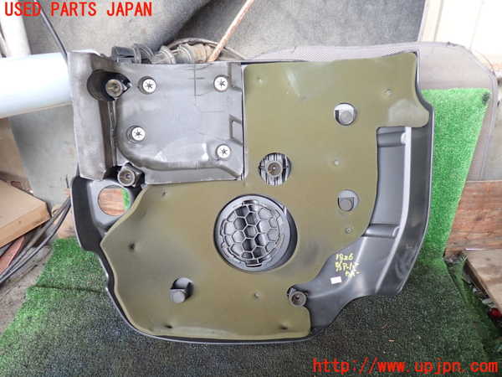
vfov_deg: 46.8
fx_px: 435
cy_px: 188
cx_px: 251
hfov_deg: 60.0
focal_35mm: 30
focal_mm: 5.4
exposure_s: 1/60
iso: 160
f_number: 2.3
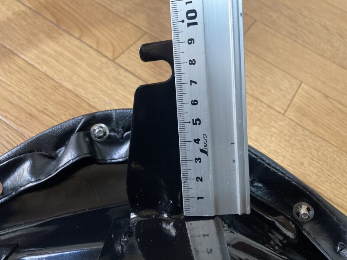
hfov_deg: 63.4
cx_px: 174
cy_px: 130
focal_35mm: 28
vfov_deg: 49.7
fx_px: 281
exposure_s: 1/33
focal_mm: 3.99
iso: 250
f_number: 1.8
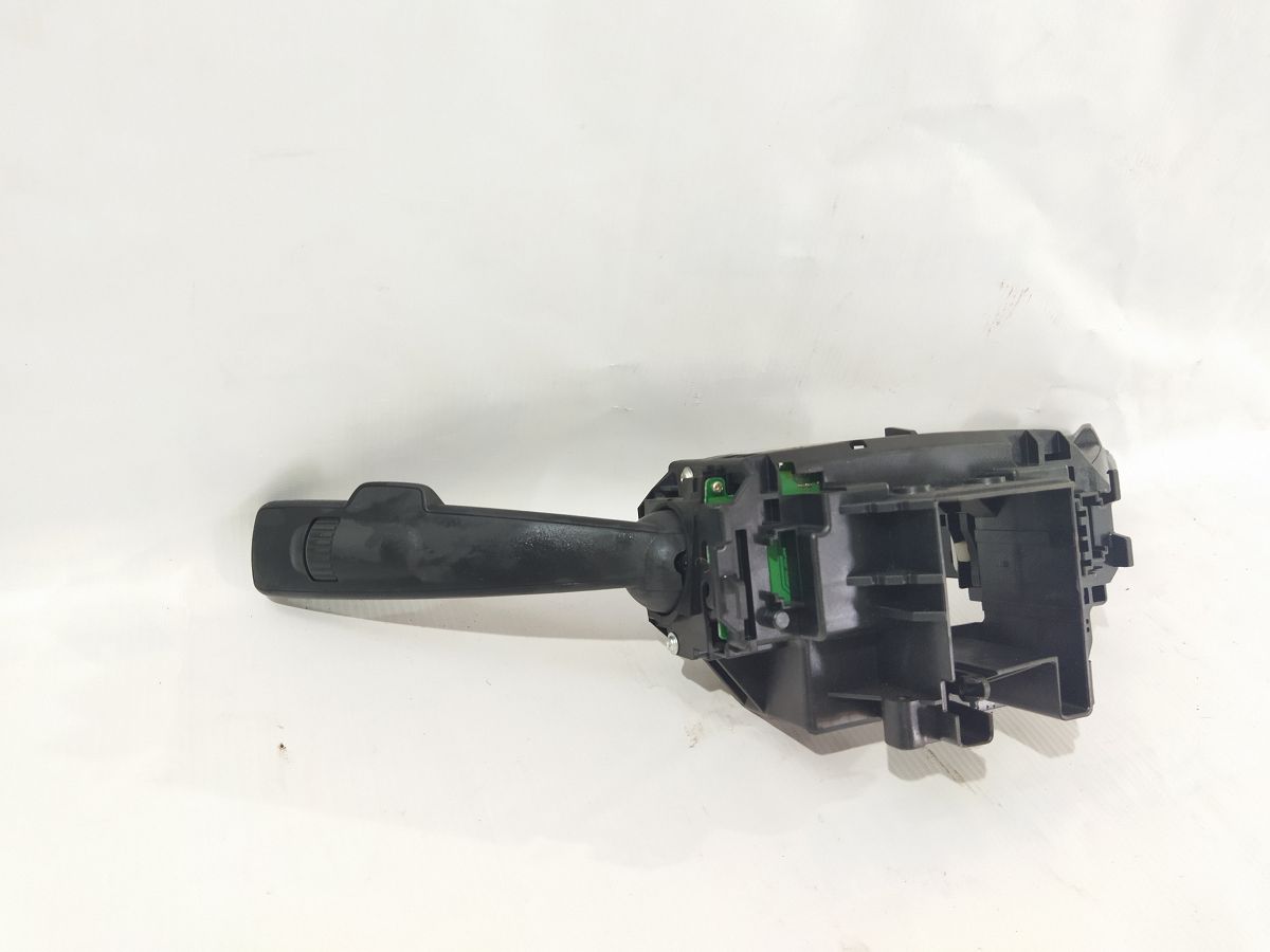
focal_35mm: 27
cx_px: 635
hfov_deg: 65.3
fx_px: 991
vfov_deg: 51.4
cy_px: 476
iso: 316
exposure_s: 1/50
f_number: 1.79
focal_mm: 4.71
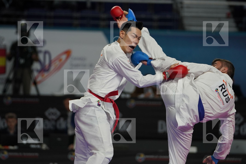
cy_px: 82
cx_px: 123
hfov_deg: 8.0
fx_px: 1749
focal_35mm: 256
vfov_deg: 5.4
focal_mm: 171
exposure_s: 1/1000
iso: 1000
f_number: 2.8
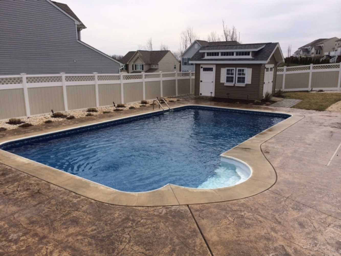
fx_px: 296
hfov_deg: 60.0
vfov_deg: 46.8
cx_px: 170
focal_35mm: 30
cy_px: 128
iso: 40
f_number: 2.2
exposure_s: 1/3425
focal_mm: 4.12
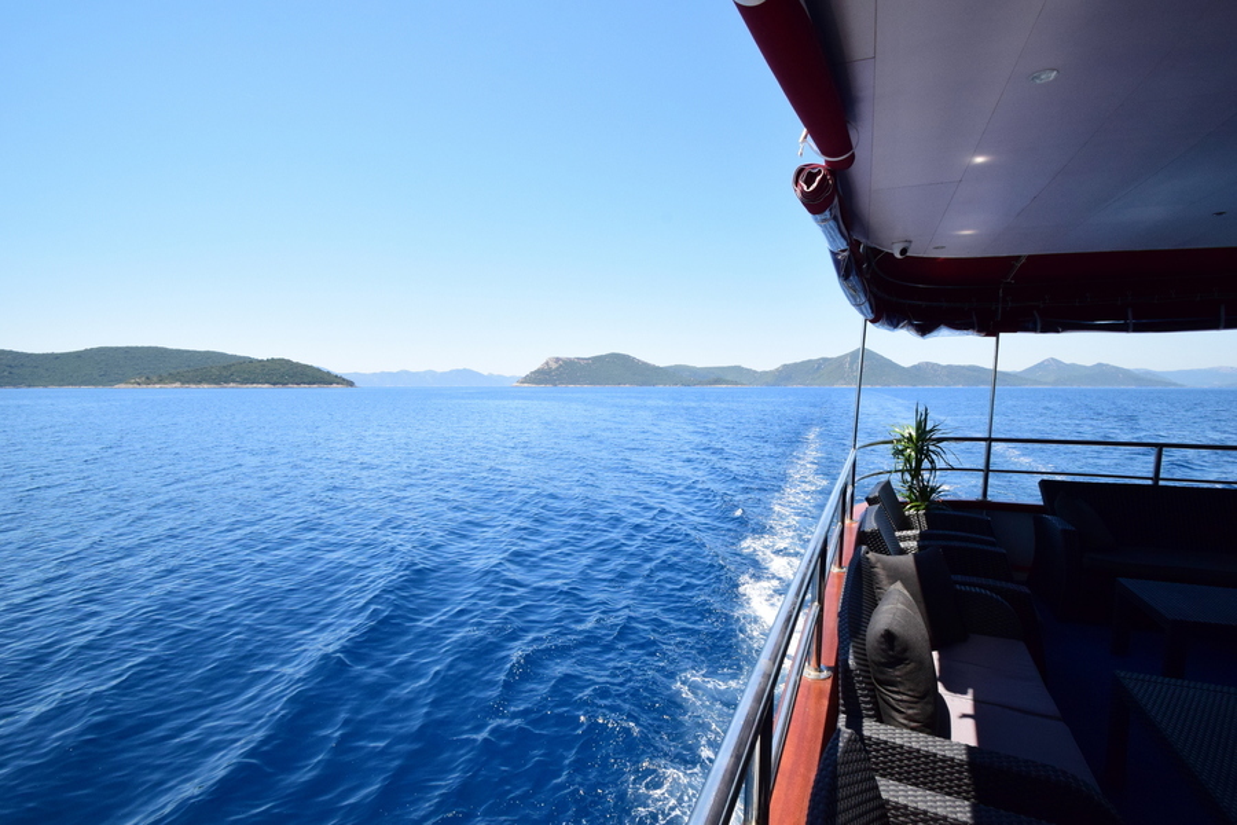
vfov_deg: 77.3
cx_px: 618
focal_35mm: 15
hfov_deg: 100.4
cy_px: 412
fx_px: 515
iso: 1600
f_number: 13
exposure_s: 1/640
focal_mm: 10
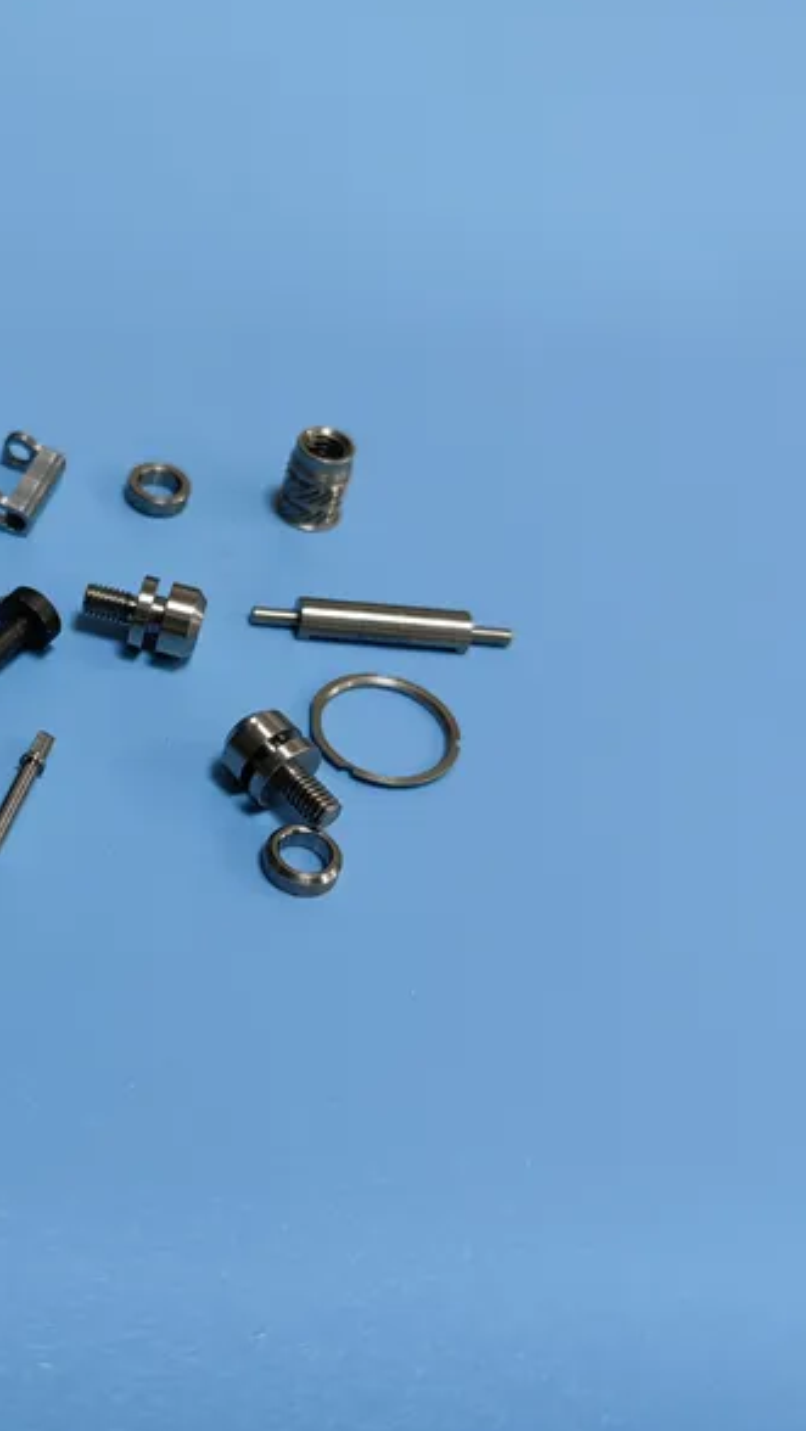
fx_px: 1519
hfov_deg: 27.9
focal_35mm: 40
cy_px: 708
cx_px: -2
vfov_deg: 50.5
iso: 400
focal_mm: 5.54
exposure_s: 1/120
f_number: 1.8
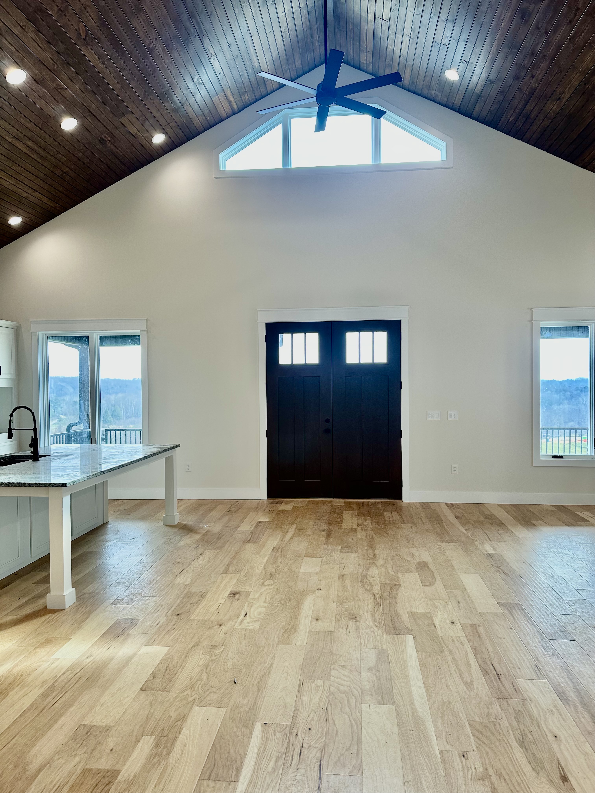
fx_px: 550
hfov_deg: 56.8
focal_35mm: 24
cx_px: 298
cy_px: 396
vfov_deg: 71.6
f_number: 1.78
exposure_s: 1/218
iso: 80
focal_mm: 6.86
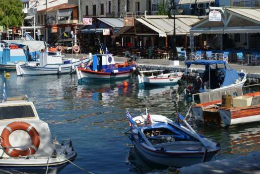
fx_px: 419
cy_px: 54
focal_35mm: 58
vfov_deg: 23.3
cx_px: 110
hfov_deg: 34.4
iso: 160
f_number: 10
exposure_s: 1/160
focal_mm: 38
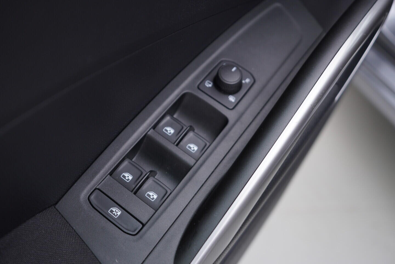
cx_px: 198
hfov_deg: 53.1
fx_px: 395
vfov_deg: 36.9
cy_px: 132
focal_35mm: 36
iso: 125
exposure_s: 1/40
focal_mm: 24
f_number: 2.8
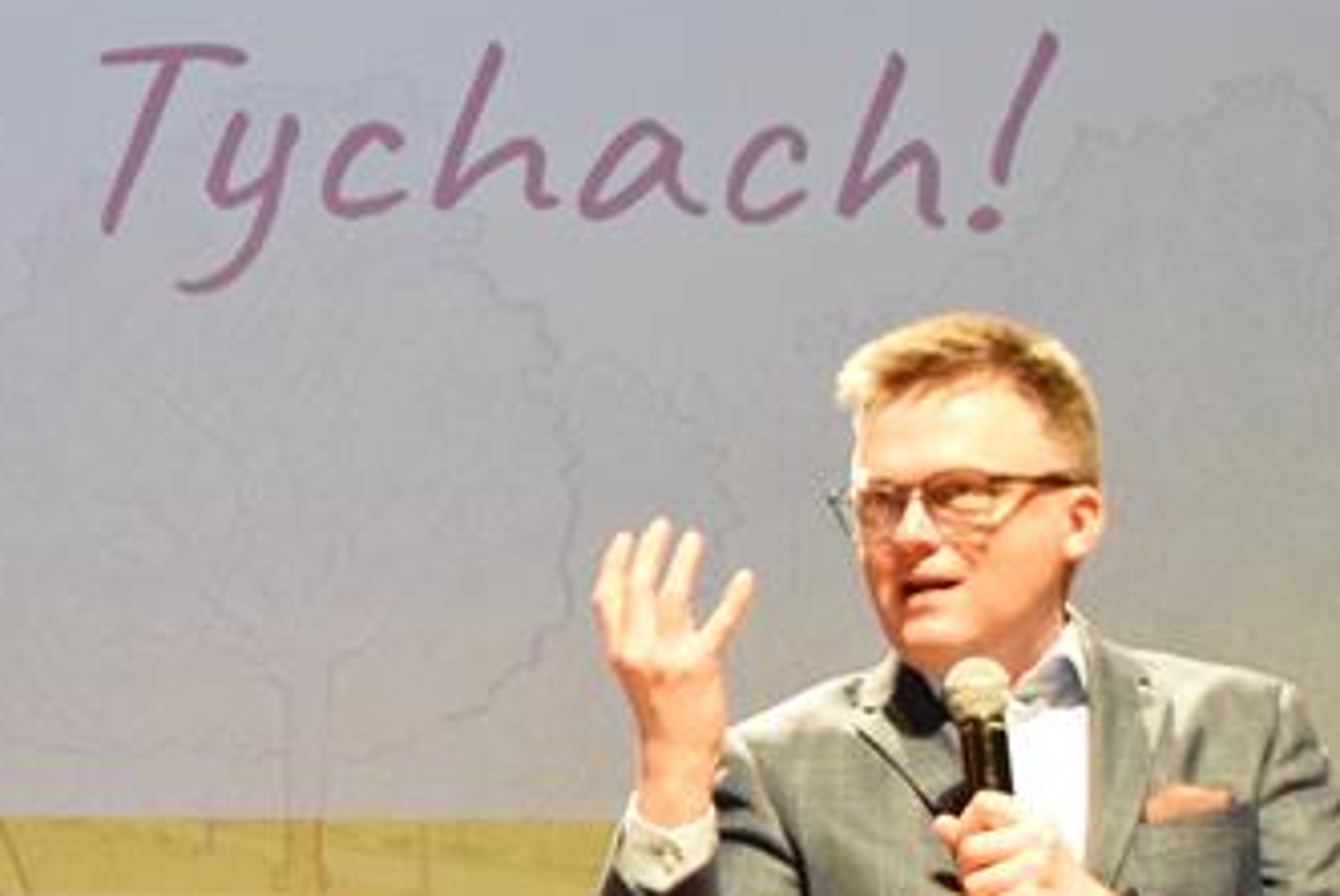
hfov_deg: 18.4
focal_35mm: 111
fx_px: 4135
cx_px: 456
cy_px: 523
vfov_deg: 12.4
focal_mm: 24
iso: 2200
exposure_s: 1/60
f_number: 4
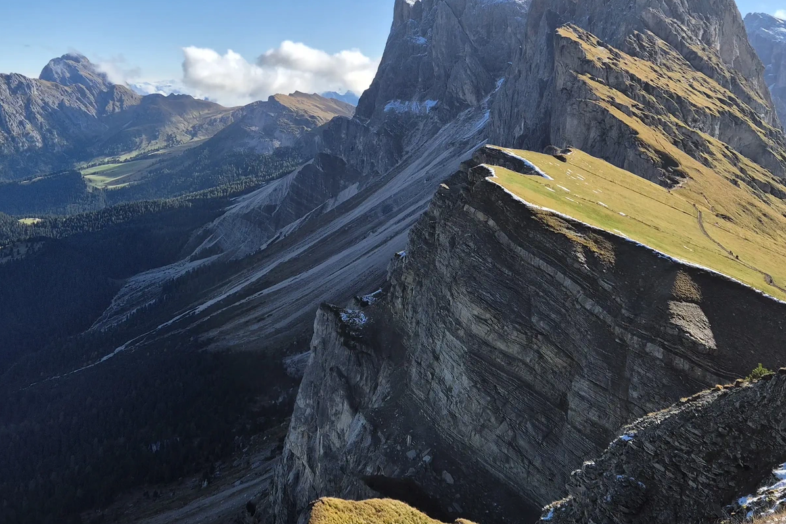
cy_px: 122
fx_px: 873
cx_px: 319
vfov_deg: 32.7
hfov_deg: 48.2
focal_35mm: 40
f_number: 1.8
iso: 25
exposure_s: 1/1688
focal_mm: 5.4
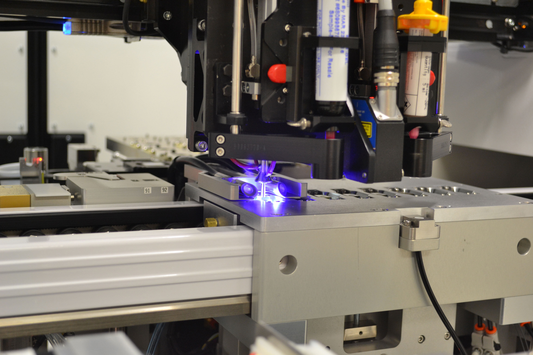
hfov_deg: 37.9
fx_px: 777
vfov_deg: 25.8
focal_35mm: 52
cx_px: 266
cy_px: 178
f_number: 5
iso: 560
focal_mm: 35
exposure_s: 1/15
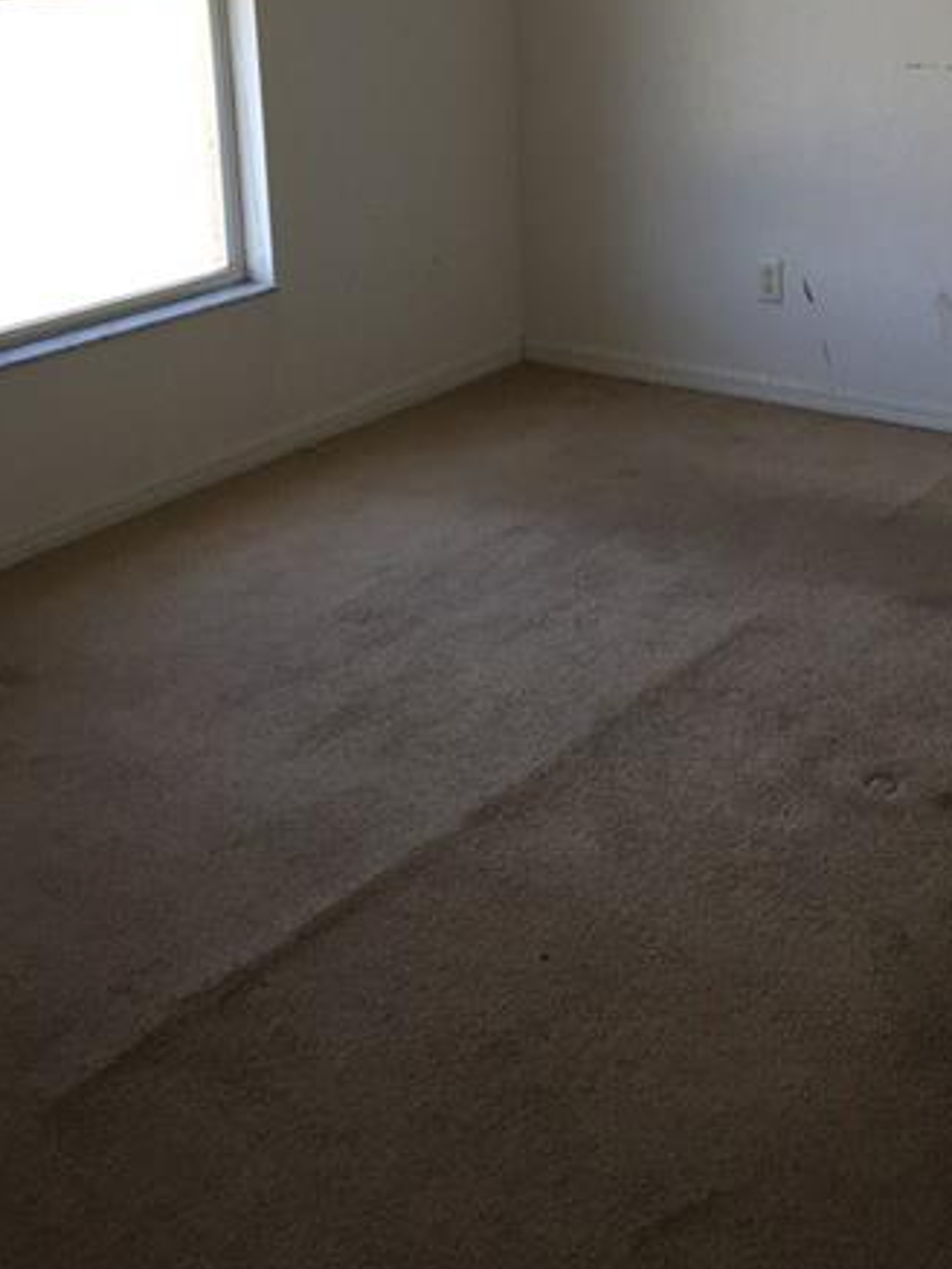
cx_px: 641
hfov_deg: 28.4
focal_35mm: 51
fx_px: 1869
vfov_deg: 36.5
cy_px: 293
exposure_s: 1/120
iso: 40
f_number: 2.2
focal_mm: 4.15
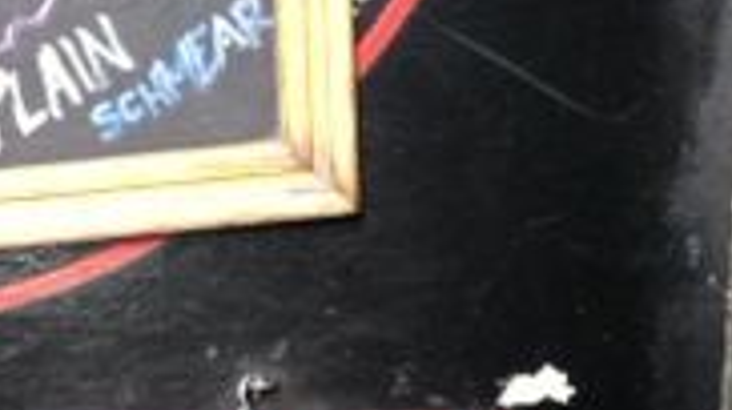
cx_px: -76
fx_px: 2599
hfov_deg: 15.6
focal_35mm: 134
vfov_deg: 7.9
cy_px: 1182
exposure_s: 1/25
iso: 80
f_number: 2.8
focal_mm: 3.85
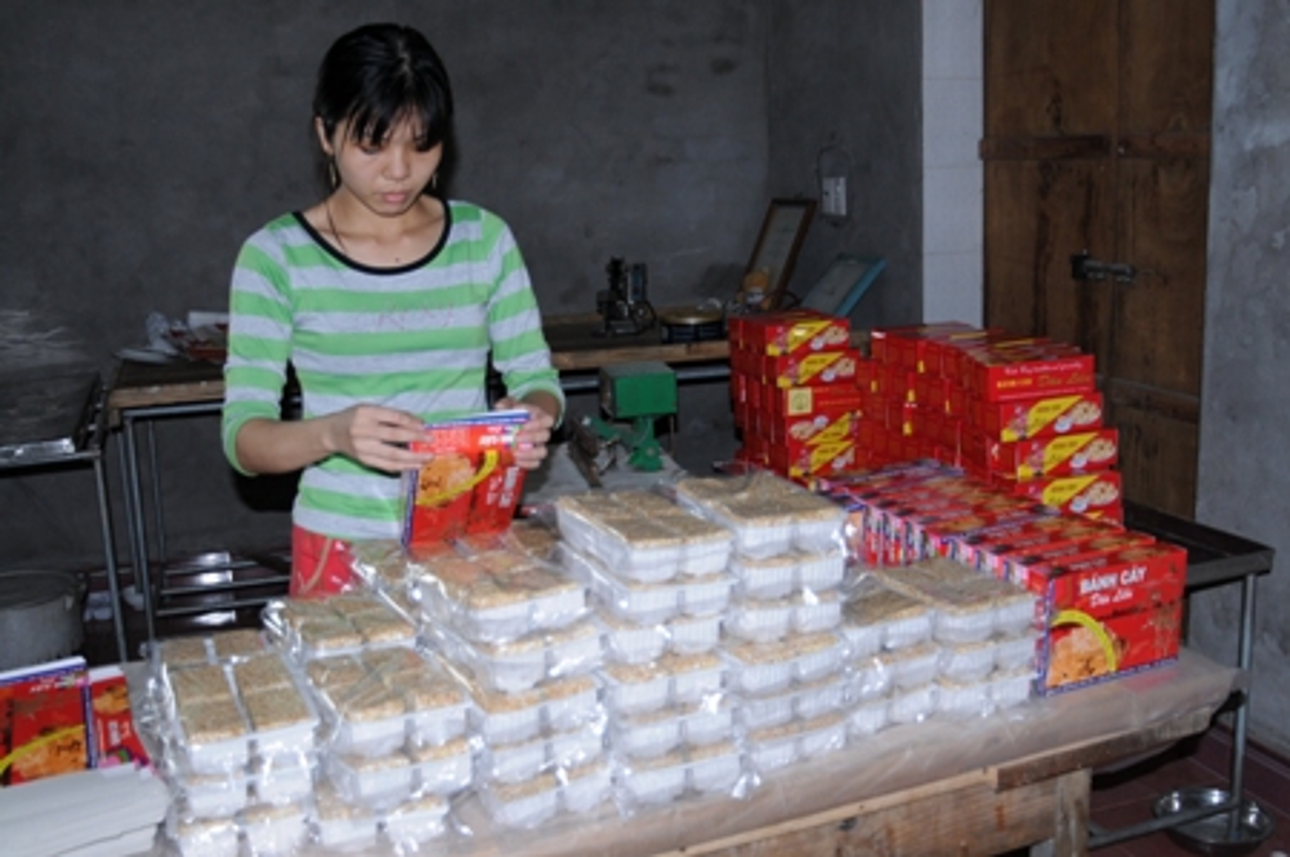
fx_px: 1289
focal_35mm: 36
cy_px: 428
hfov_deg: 53.2
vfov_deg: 36.8
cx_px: 645
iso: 200
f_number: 3.5
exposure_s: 1/60
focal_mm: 24
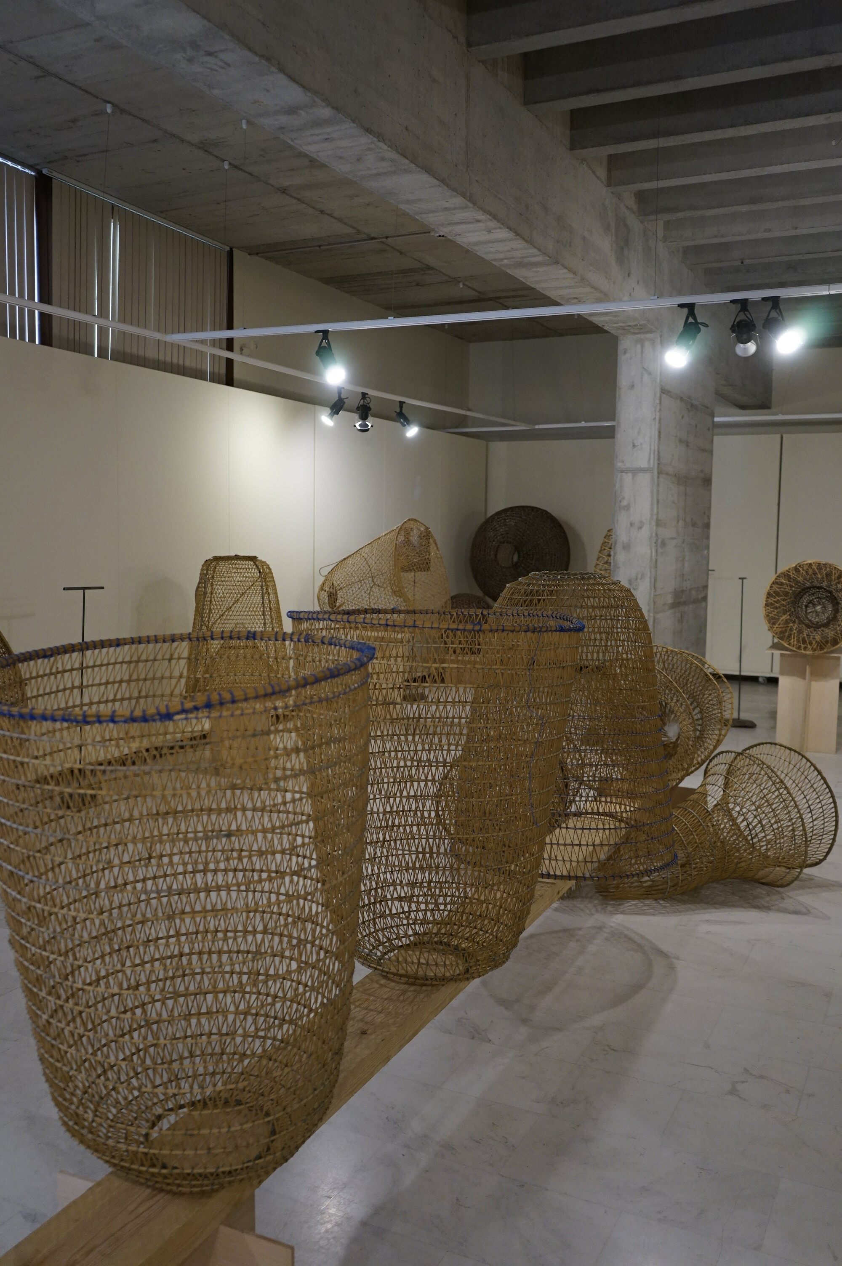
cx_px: 421
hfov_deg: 43.5
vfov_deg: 62.0
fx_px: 1054
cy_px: 633
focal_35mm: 30
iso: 1600
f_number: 3.5
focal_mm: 30
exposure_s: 1/160
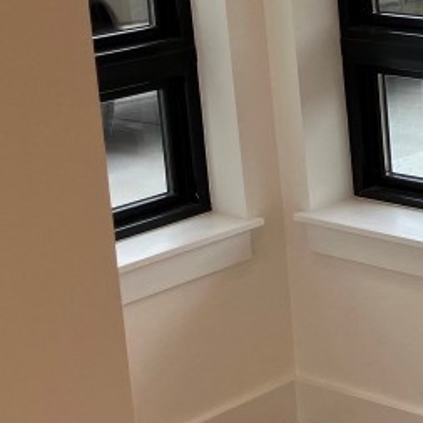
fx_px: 1383
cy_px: 15
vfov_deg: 17.1
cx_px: 816
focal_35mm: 100
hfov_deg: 14.7
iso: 40
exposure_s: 1/164
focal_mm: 3.99
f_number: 1.8
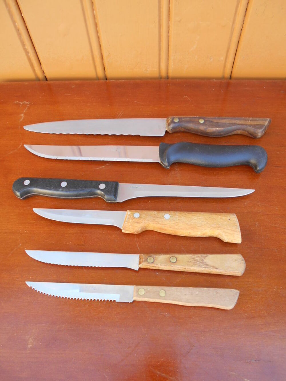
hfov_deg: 53.1
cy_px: 190
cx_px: 143
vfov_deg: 67.3
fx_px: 286
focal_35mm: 26
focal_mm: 4.6
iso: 80
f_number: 3.2
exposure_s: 1/30
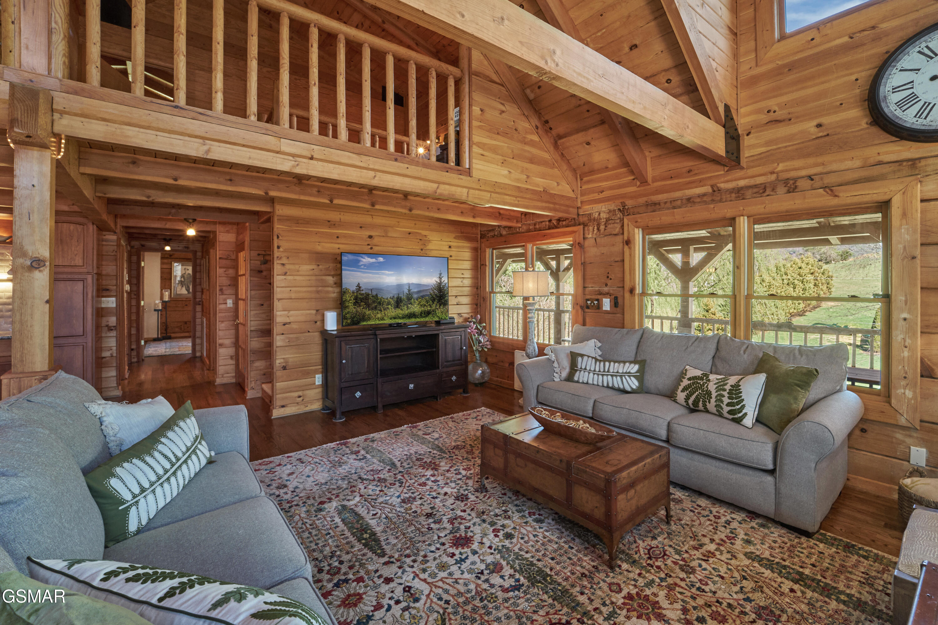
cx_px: 469
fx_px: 365
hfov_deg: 104.3
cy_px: 312
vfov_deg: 81.2
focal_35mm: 14
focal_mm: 14
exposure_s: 1/8
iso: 1000
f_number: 14
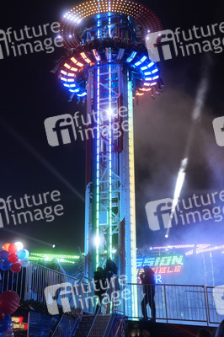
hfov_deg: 29.8
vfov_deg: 43.6
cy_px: 168
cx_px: 112
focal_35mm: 45
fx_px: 421
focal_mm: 30
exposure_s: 1/50
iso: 640
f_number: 6.3
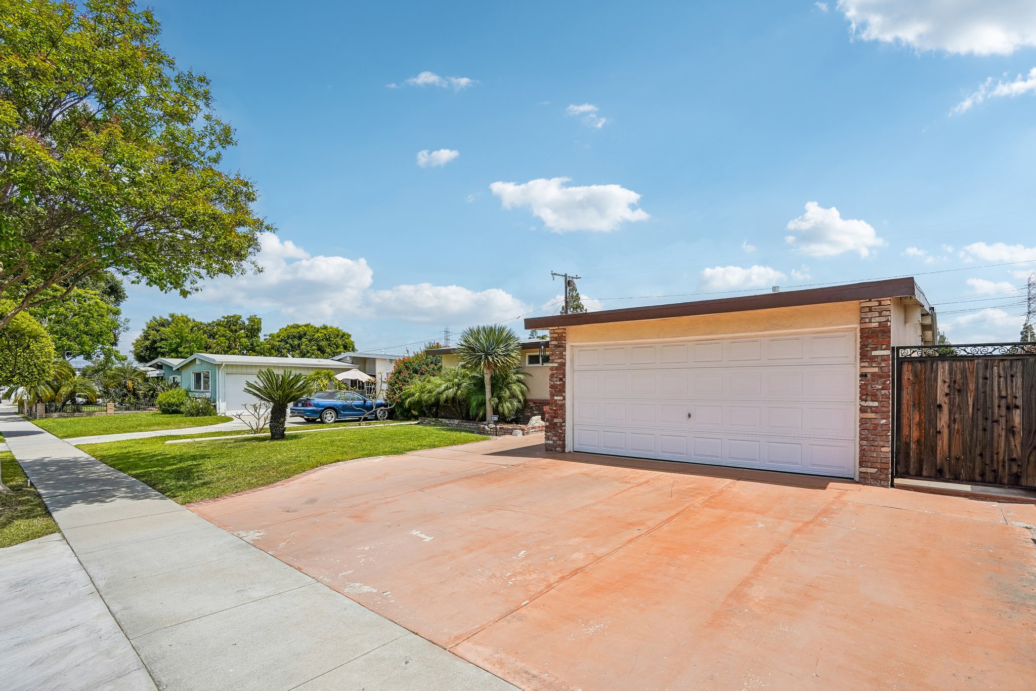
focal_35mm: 16
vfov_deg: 73.7
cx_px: 518
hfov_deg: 96.7
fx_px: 460
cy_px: 346
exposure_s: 1/1250
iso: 400
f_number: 8
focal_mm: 16
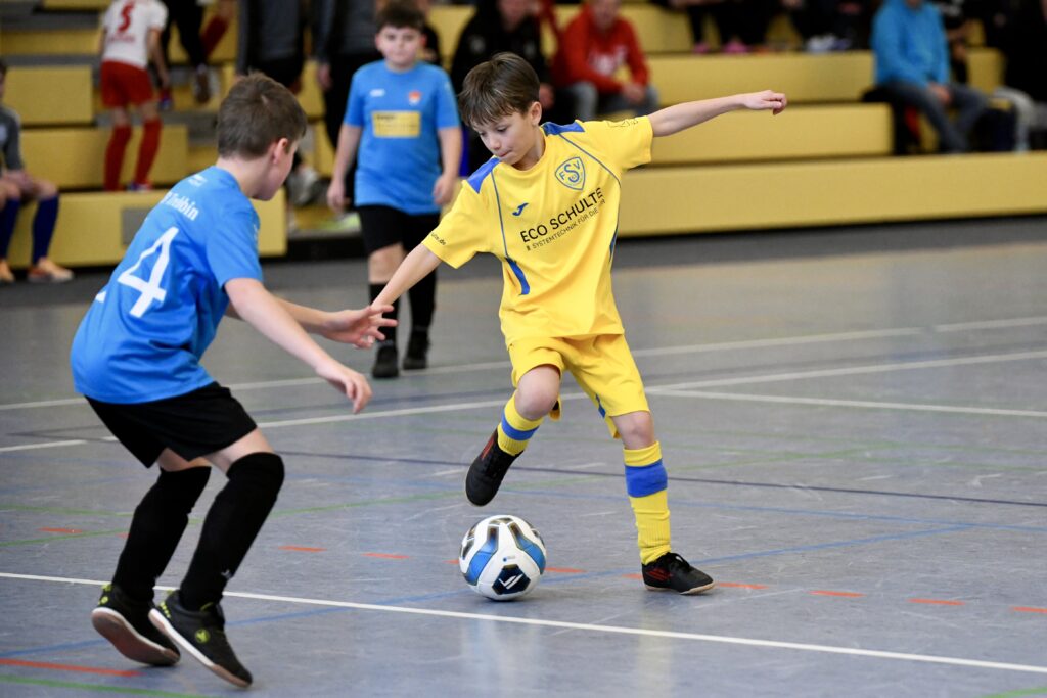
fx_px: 3927
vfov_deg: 10.2
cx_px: 524
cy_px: 349
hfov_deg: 15.2
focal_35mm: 135
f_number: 2.8
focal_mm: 135
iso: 5000
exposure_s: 1/1250
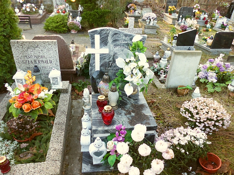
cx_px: 117
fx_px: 169
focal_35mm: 25
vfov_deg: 54.9
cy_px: 88
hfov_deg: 69.4
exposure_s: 1/80
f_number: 2.8
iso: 100
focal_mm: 4.5
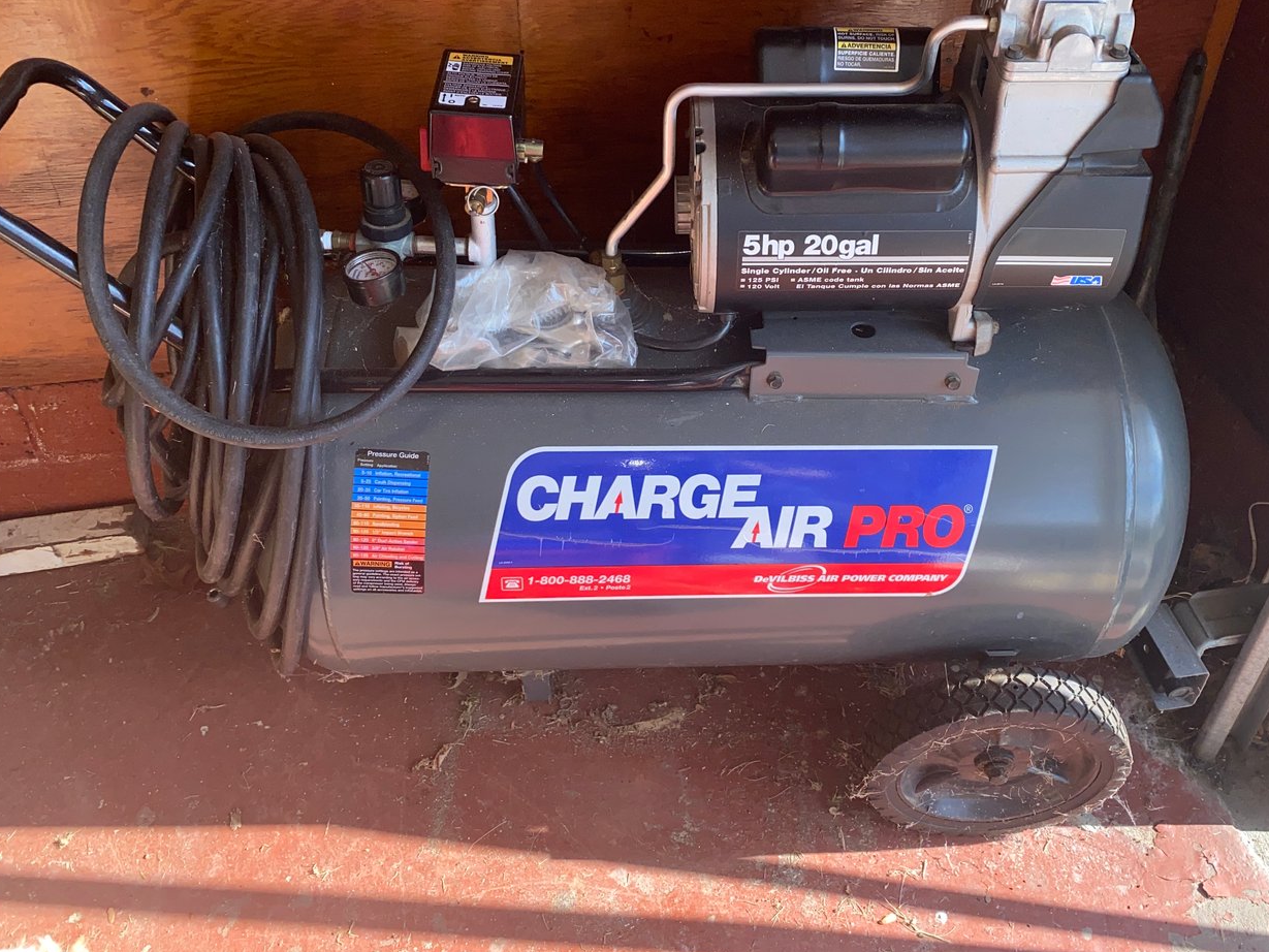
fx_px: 1173
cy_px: 369
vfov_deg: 43.9
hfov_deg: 56.5
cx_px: 734
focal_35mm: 32
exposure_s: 1/557
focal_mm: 4.25
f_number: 1.8
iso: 32
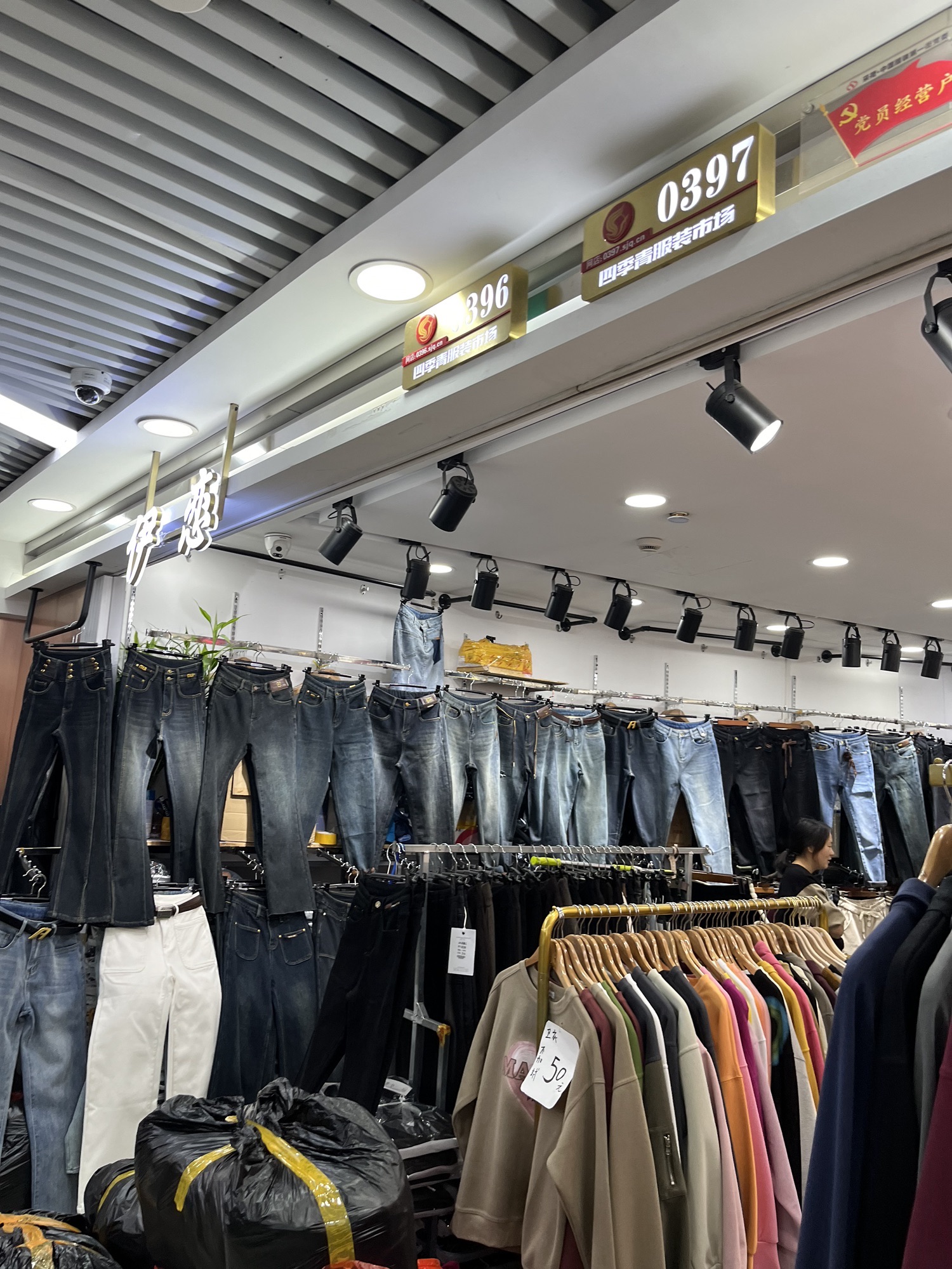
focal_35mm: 26
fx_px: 953
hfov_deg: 53.1
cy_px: 634
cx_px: 476
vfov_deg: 67.3
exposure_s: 1/122
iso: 64
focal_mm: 5.1
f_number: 1.6
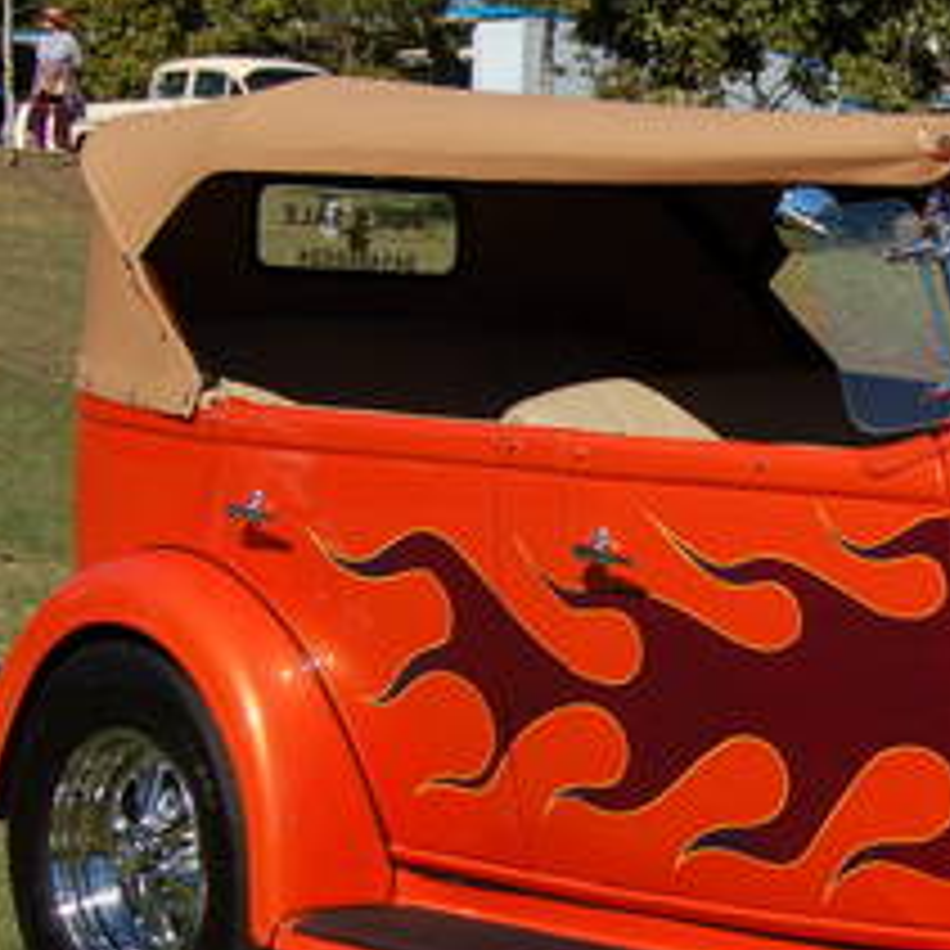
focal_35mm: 116
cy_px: 669
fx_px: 3602
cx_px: 1184
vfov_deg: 15.0
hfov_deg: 14.5
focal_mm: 32
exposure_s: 1/500
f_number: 11
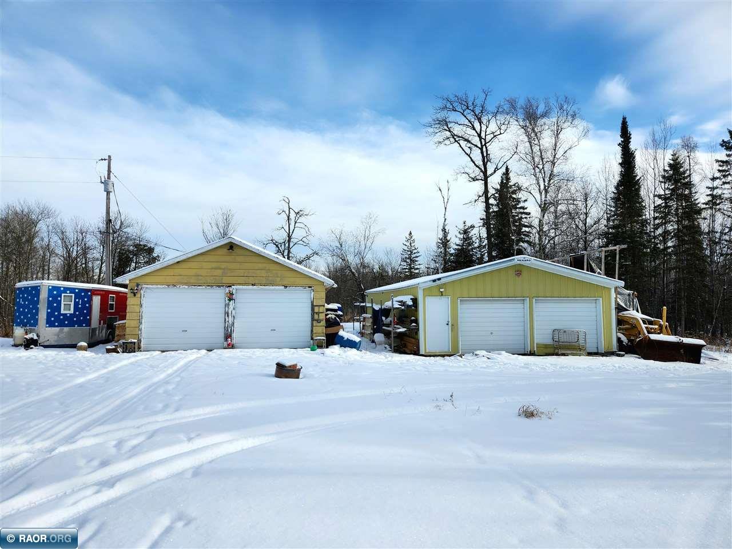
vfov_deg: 58.9
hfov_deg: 73.9
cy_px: 274
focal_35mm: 23
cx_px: 366
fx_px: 486
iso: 20
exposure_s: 1/1429
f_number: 1.8
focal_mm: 5.4
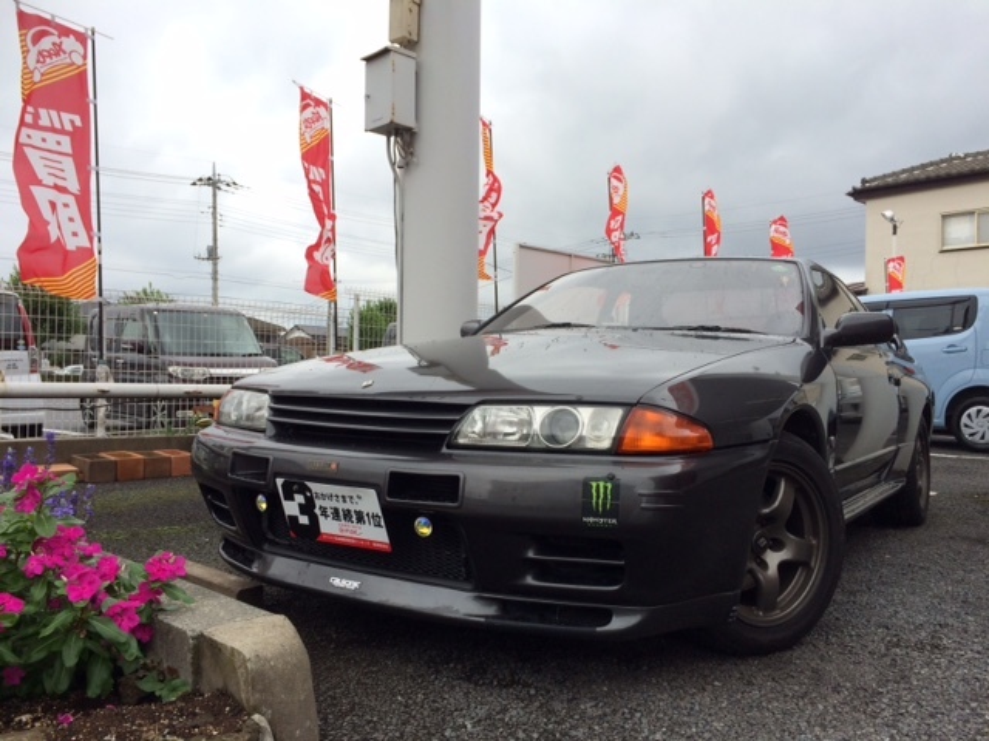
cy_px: 370
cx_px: 494
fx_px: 829
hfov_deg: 61.7
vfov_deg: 48.2
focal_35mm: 29
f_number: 2.2
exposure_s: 1/1001
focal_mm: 4.15
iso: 32
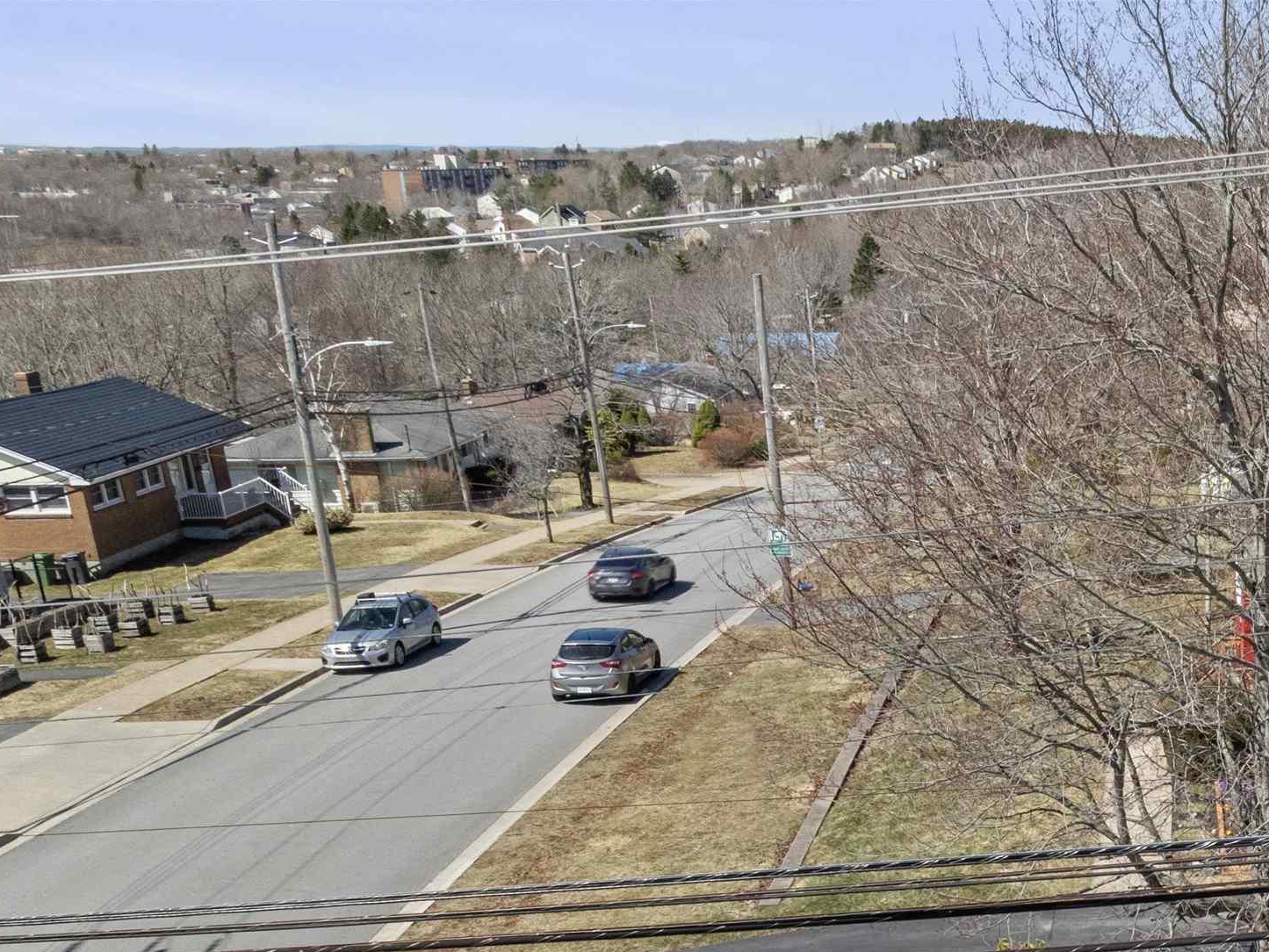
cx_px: 1310
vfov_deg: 26.6
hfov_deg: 33.8
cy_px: 1009
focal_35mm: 51
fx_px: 1870
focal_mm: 12.29
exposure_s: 1/60
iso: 400
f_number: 9
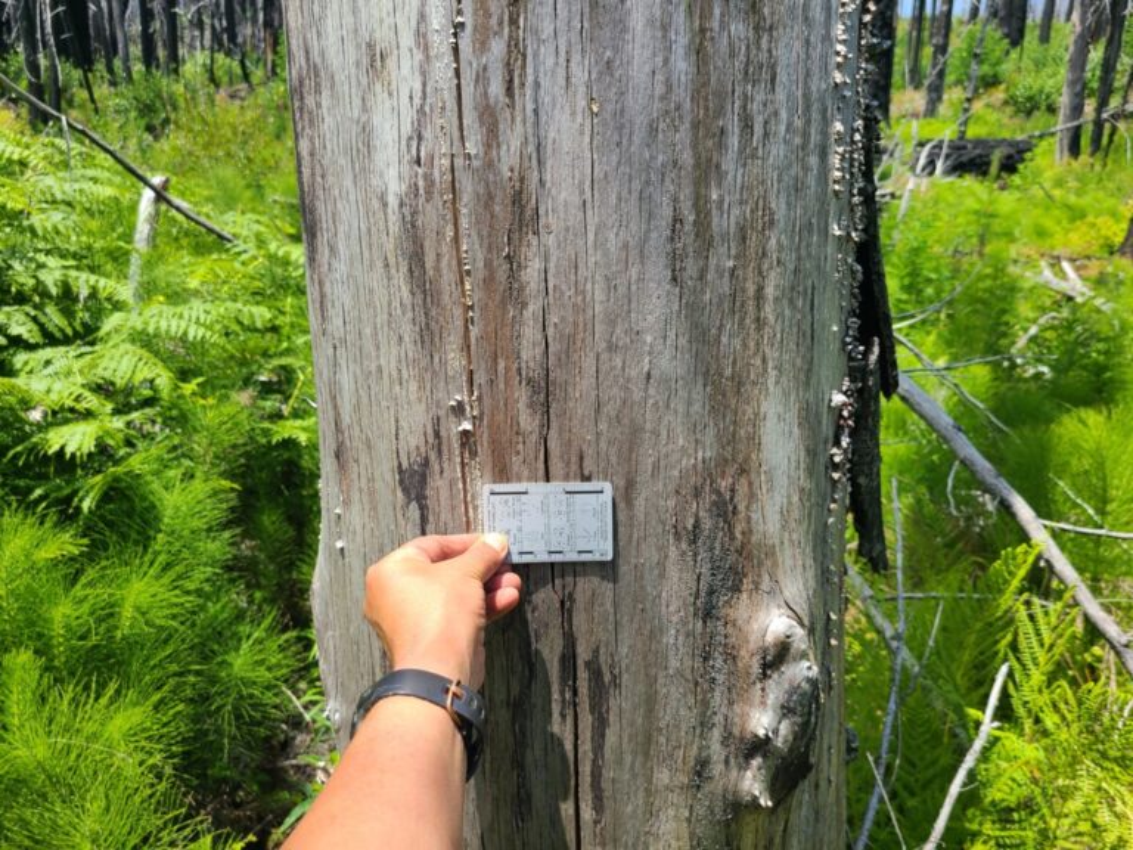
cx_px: 566
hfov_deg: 67.3
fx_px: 851
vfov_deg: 53.1
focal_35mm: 26
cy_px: 425
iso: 40
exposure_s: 1/1055
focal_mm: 5.4
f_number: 1.8
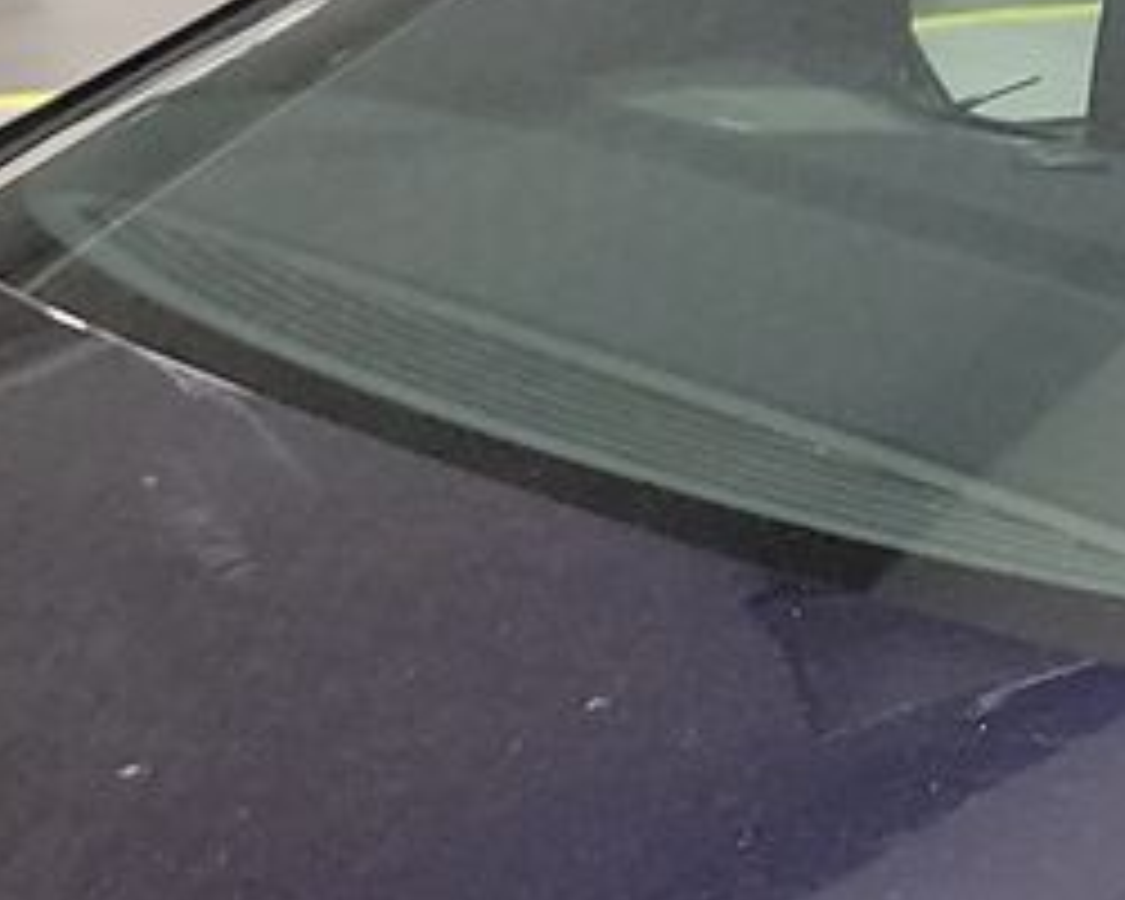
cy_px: 1521
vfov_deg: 9.9
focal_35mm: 150
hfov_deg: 11.6
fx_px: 4994
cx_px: 2250
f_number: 1.8
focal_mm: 6.7
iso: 285
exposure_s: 1/59
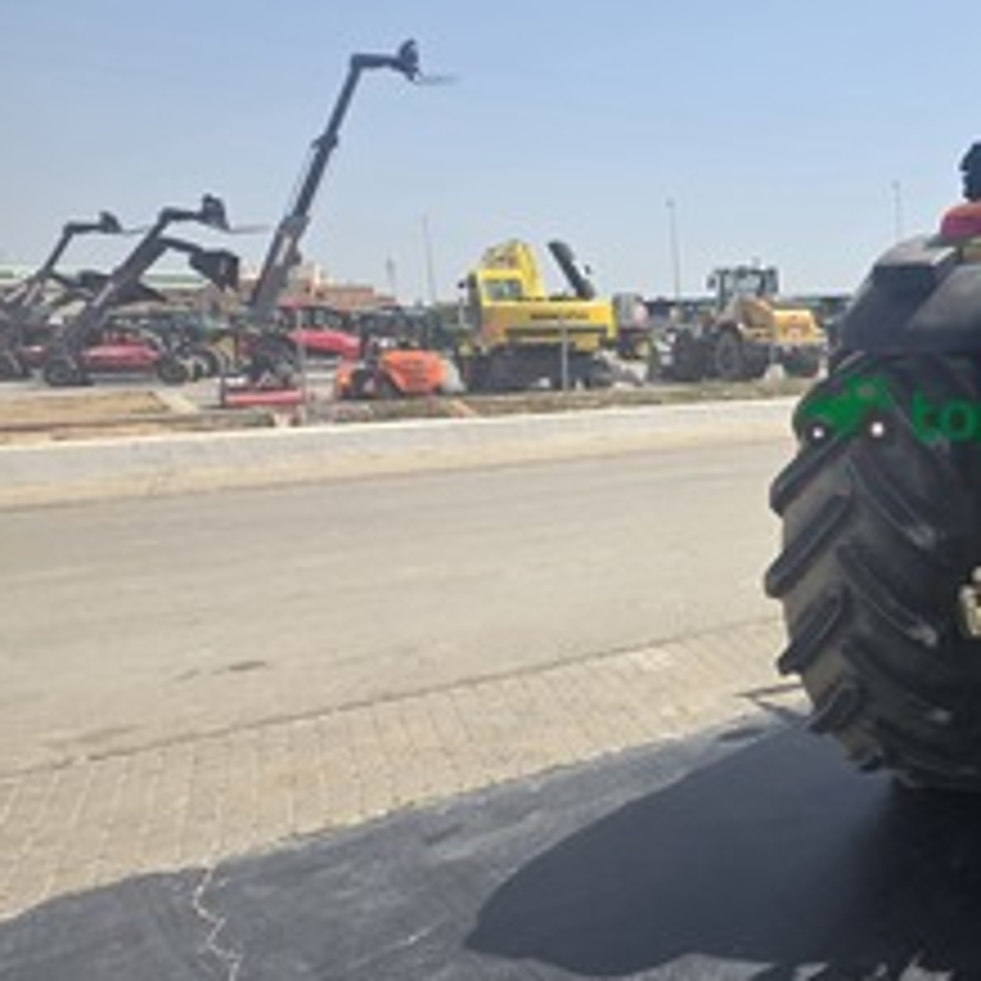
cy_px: 414
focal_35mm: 29
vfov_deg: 55.4
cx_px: 1141
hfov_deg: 41.1
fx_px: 930
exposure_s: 1/1449
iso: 40
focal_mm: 2.2
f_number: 1.9
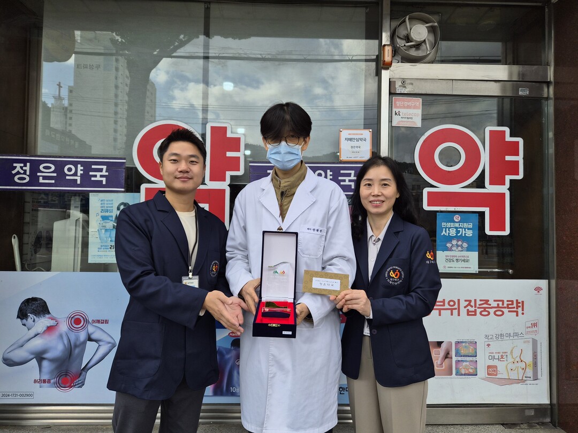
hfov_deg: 73.9
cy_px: 216
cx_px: 289
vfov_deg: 58.9
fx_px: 384
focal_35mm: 23
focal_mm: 5.4
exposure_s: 1/1980
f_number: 1.8
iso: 80
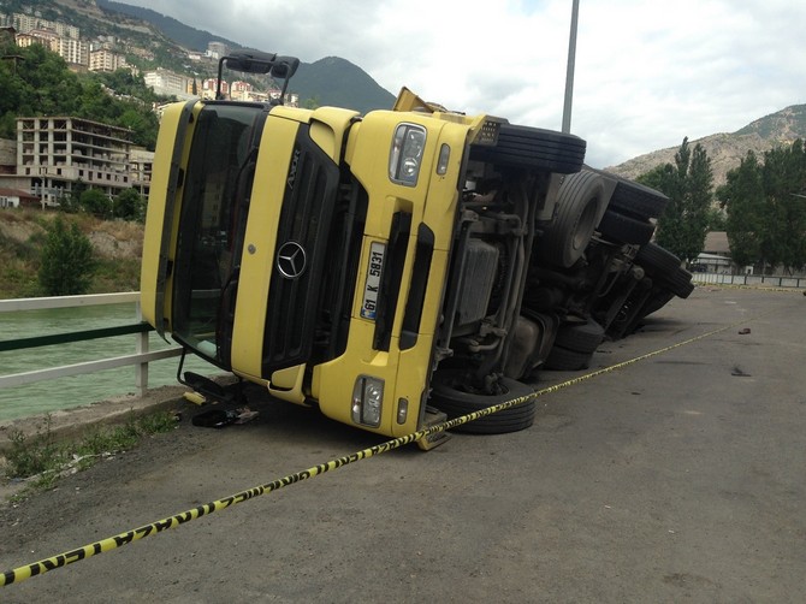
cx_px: 403
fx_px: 768
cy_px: 302
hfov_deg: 55.4
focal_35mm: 33
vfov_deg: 42.9
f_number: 2.4
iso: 50
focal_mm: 4.12
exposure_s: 1/968
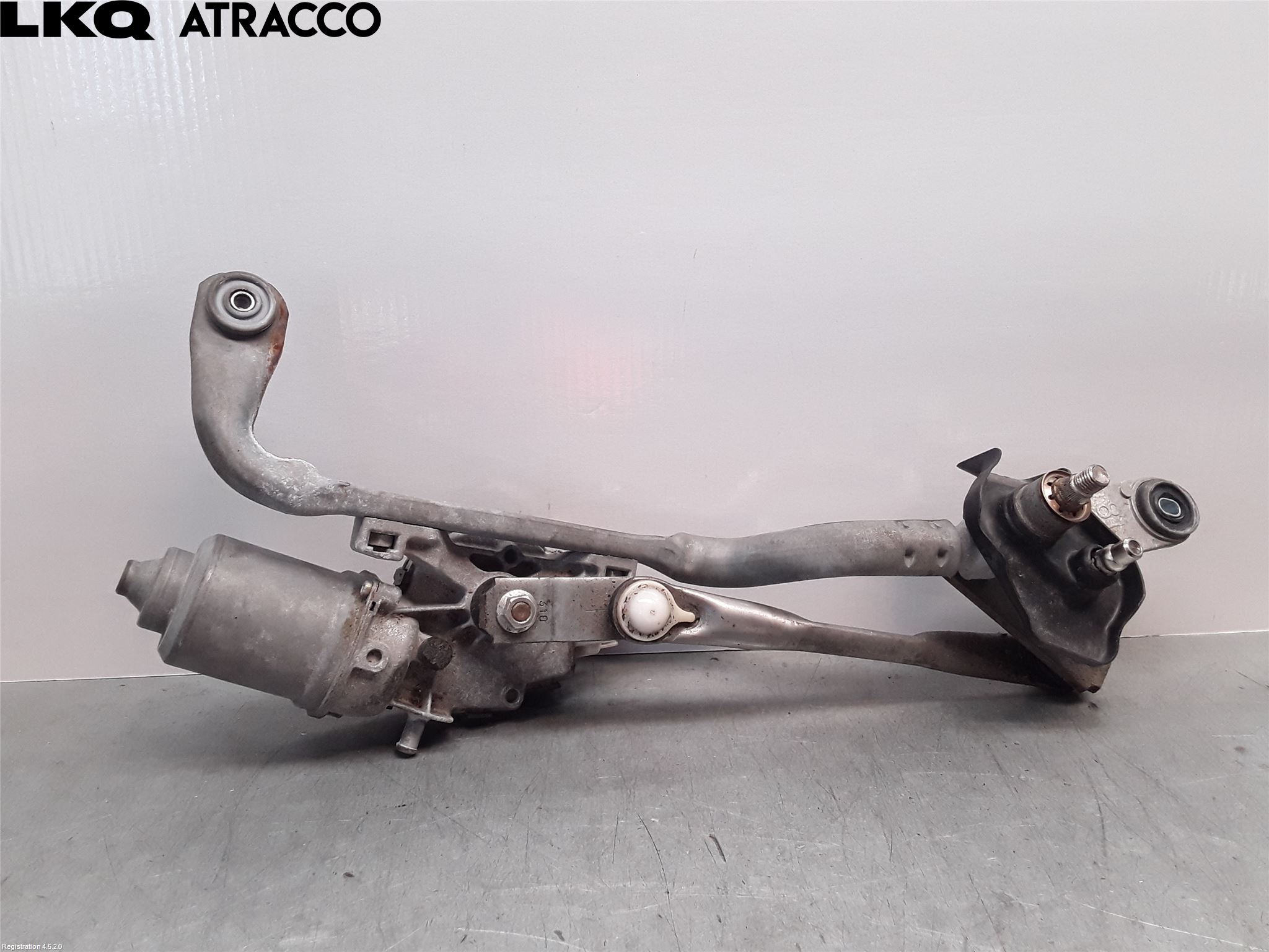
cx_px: 634
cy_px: 476
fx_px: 1026
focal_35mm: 28
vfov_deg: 49.7
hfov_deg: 63.4
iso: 100
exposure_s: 1/111
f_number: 1.9
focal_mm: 2.91
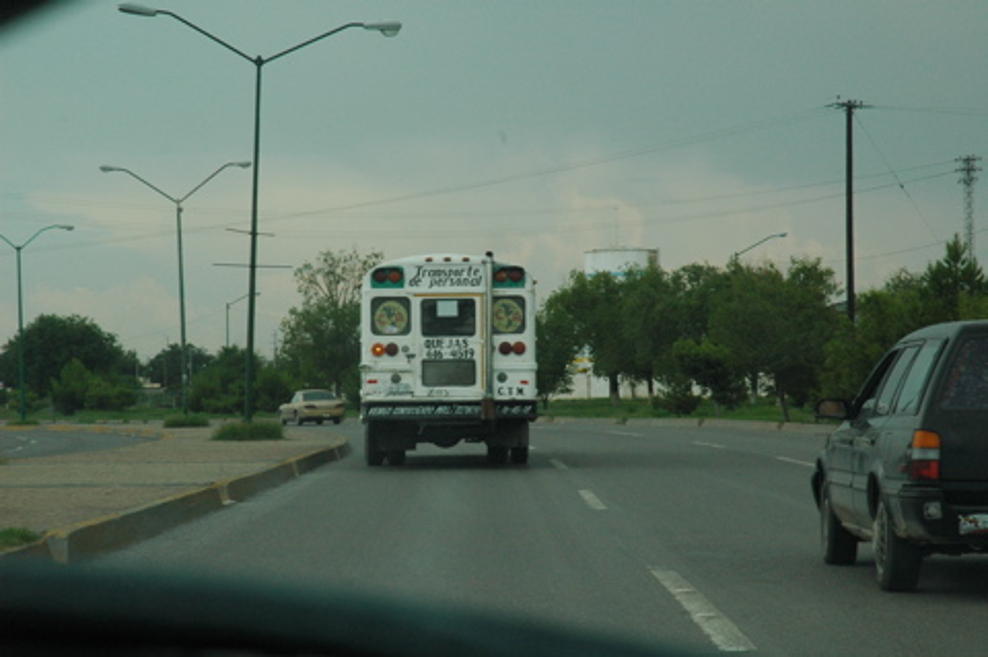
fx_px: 2879
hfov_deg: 19.5
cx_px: 494
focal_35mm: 105
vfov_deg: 13.0
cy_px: 328
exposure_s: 1/400
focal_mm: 70
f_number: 11
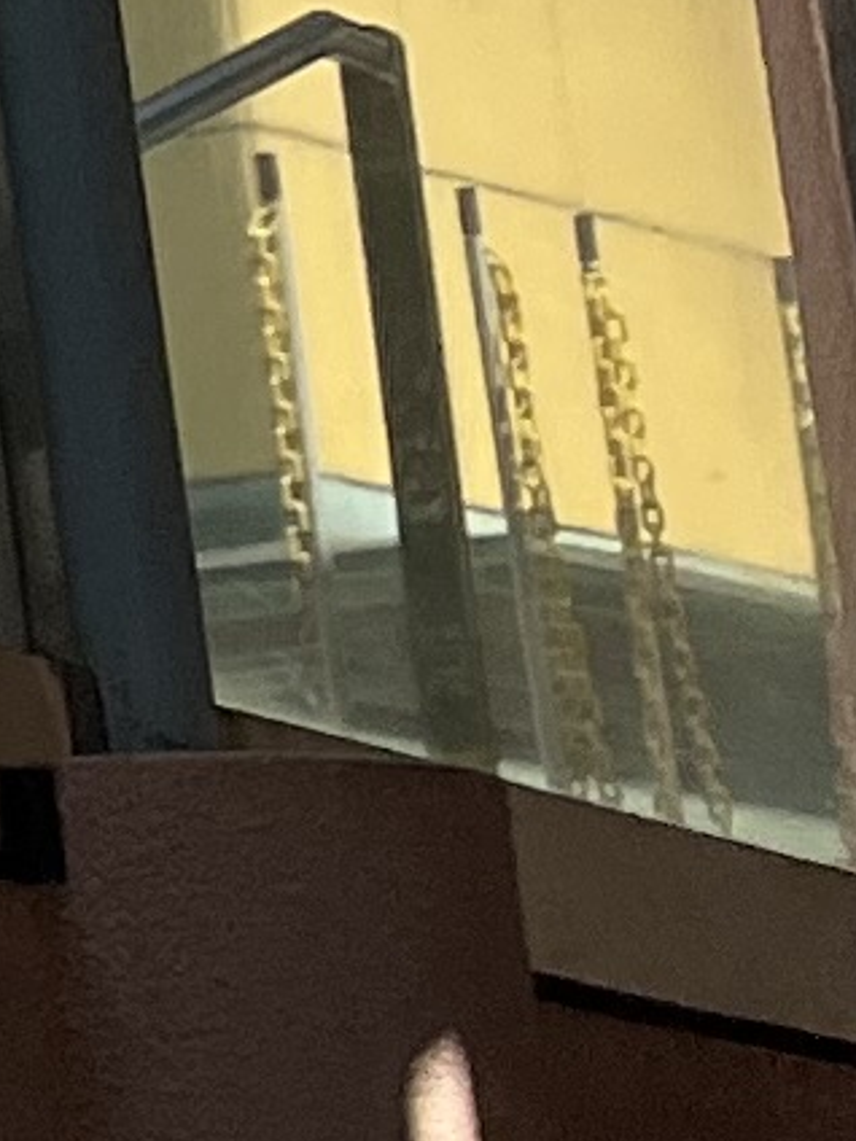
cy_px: -226
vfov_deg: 7.9
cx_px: -4565
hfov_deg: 4.4
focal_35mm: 247
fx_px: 8144
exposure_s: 1/4484
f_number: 1.6
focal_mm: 5.1
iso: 50
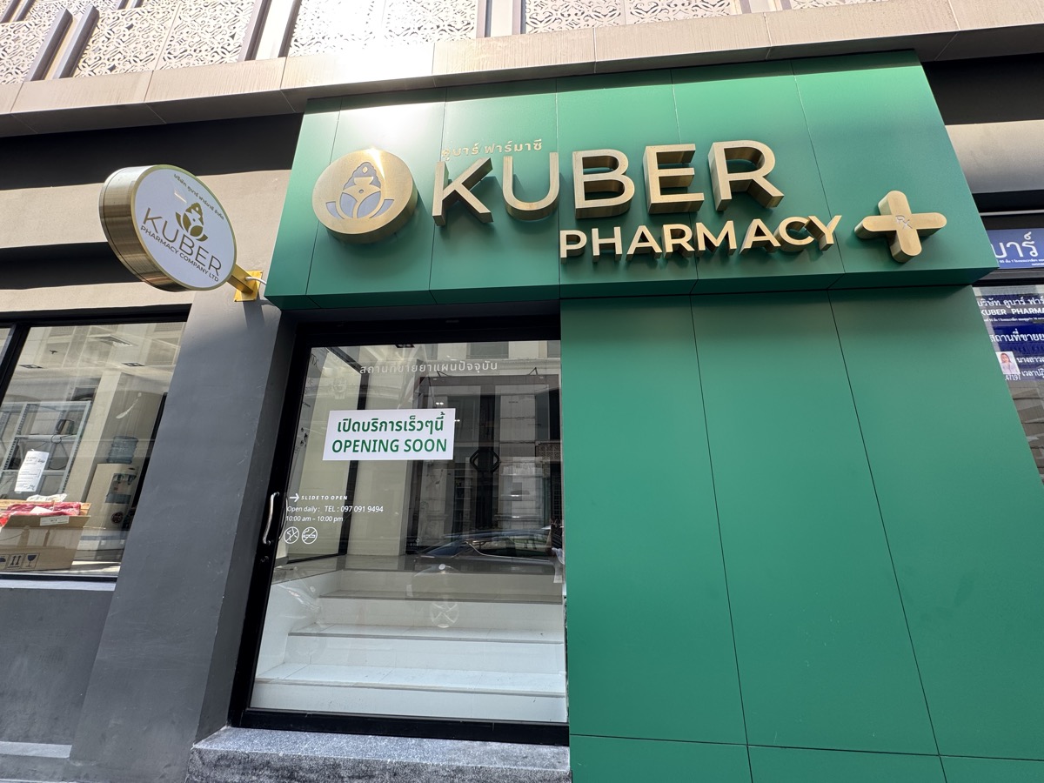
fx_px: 422
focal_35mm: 14
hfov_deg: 102.1
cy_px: 392
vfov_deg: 85.7
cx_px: 522
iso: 40
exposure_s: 1/134
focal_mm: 2.22
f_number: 2.2
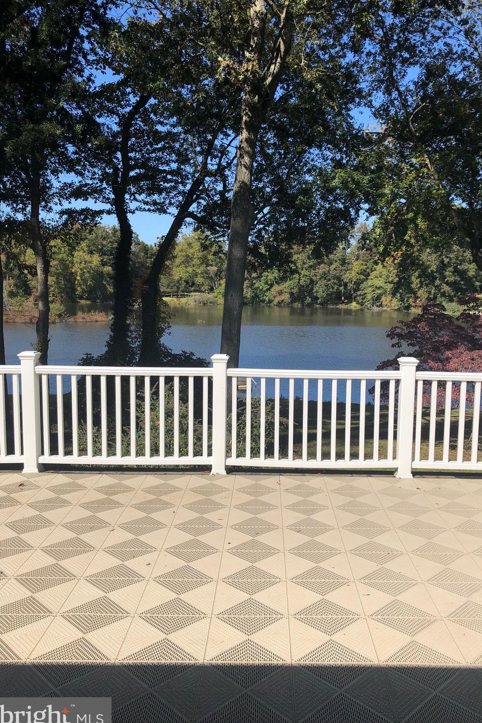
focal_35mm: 30
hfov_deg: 43.5
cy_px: 365
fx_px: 602
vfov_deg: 61.9
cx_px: 270
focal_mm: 4
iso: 20
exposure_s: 1/2404
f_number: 1.8
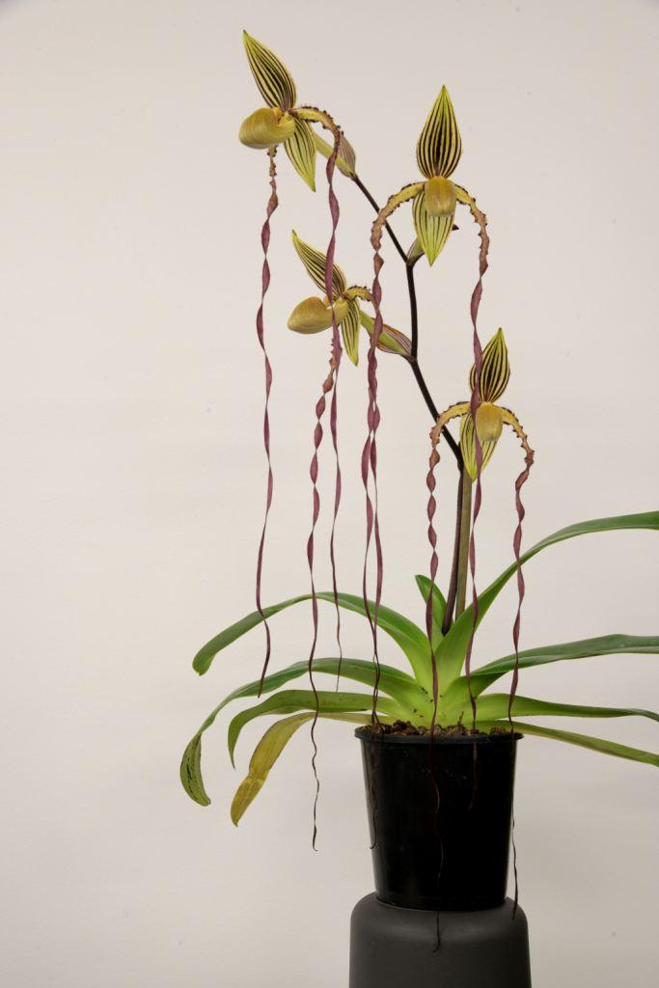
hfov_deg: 26.0
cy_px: 494
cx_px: 330
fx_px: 1427
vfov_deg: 38.2
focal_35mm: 52
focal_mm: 52
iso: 1000
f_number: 16
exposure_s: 1/13
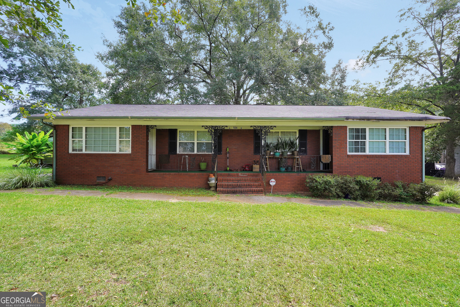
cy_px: 154
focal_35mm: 15
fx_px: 192
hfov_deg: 100.4
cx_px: 230
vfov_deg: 77.3
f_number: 5.6
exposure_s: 1/80
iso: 100
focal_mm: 10
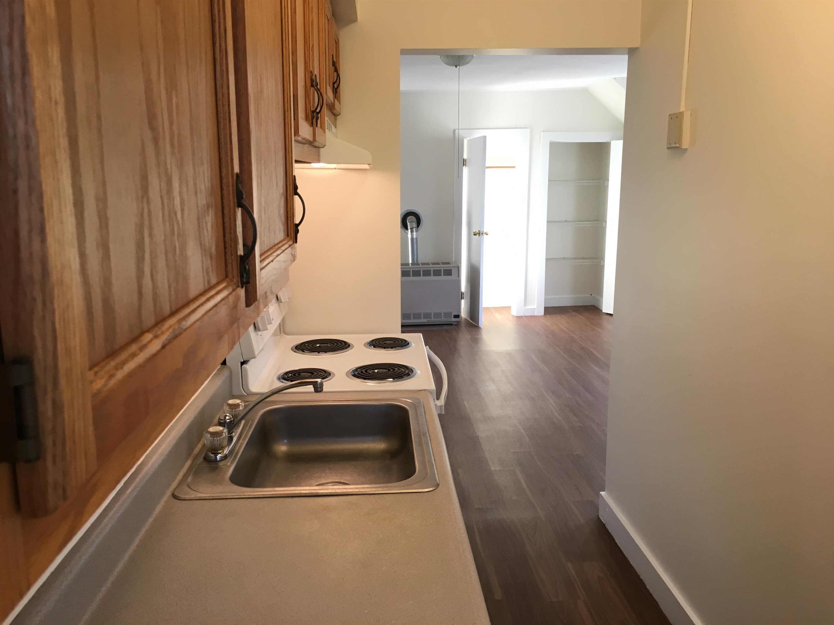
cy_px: 312
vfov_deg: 48.2
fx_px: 699
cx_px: 417
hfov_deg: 61.7
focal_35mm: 29
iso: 64
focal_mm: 4.15
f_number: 2.2
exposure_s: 1/30
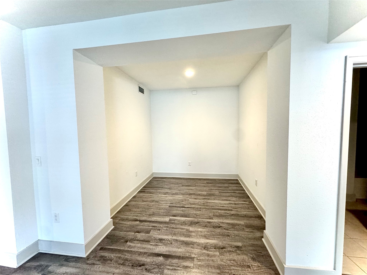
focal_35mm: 14
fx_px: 148
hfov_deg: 102.1
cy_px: 138
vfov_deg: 85.7
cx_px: 184
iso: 320
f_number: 2.2
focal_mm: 2.22
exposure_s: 1/60
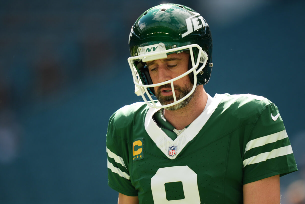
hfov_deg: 3.4
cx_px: 152
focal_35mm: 600
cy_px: 102
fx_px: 5082
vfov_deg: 2.3
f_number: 2.8
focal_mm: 400
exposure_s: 1/1600
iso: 250
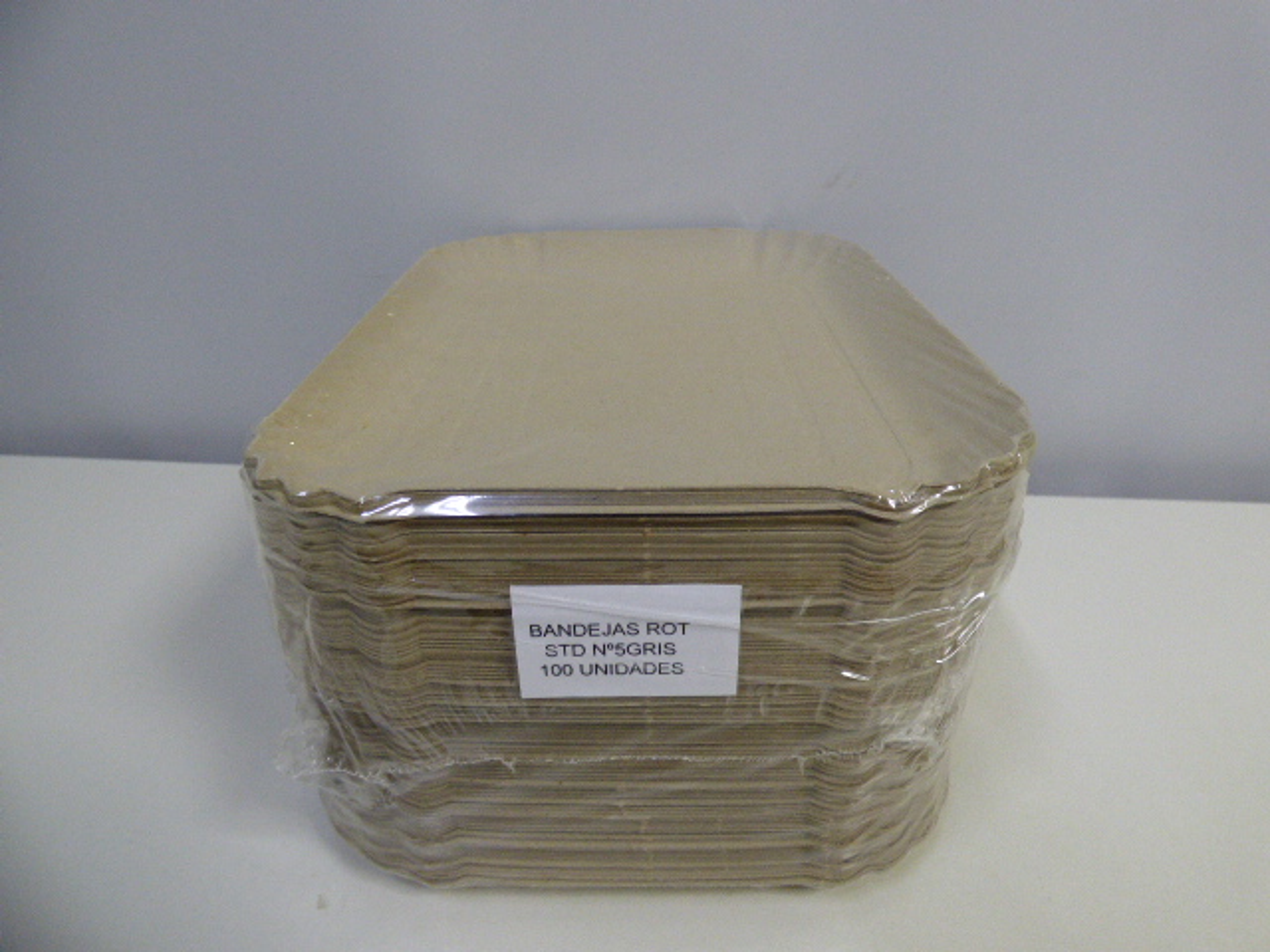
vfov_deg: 66.0
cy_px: 476
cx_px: 635
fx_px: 734
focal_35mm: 20
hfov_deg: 81.7
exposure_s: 1/60
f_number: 2.8
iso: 400
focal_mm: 3.58
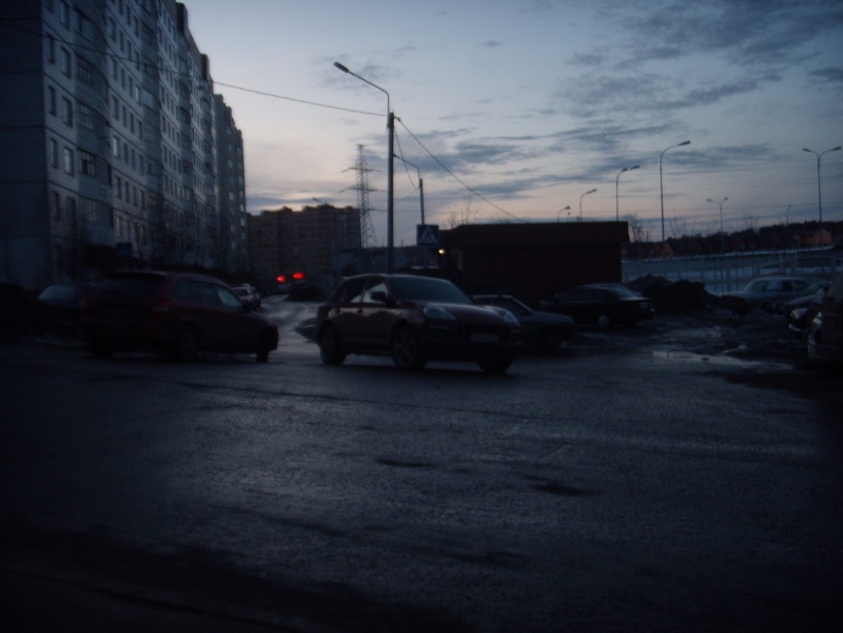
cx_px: 422
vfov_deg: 37.7
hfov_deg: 49.0
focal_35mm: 38
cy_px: 316
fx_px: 925
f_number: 3.5
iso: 64
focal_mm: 6.4
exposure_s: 1/43.5
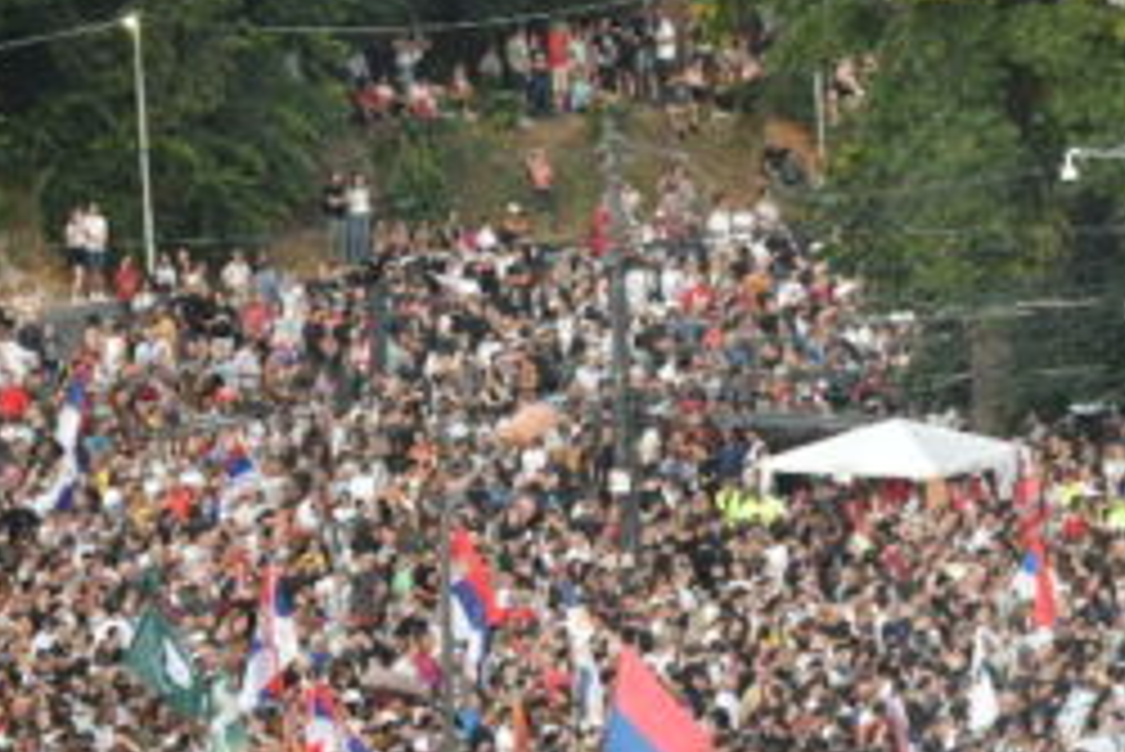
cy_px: 1398
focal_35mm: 417
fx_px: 13038
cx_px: 1413
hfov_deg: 4.9
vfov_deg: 3.3
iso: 800
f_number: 7.1
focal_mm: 102
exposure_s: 1/160
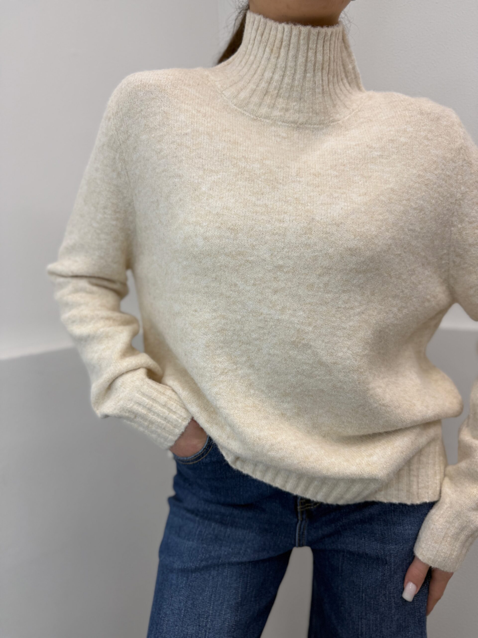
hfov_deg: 56.8
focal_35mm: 24
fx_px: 442
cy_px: 319
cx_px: 239
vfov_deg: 71.6
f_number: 1.78
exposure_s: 1/288
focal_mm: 6.76
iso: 64
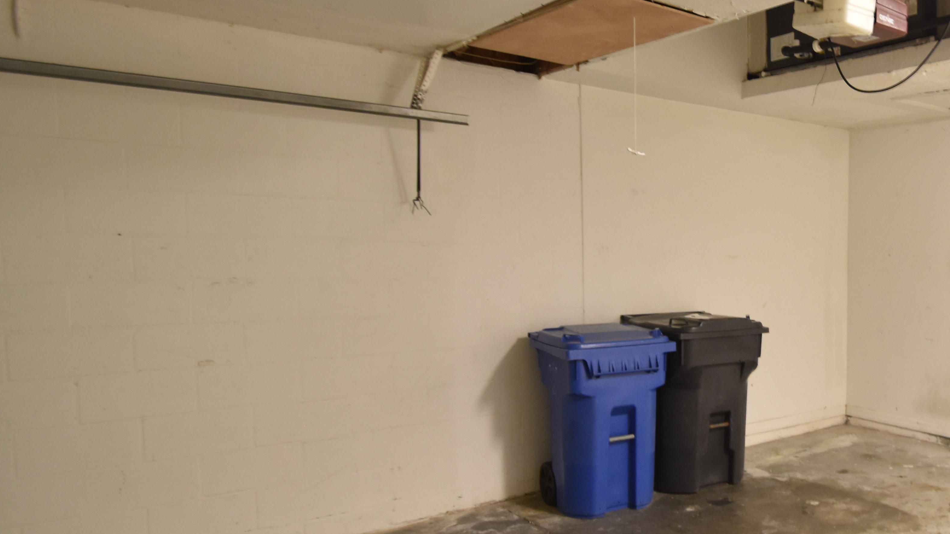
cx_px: 856
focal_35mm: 30
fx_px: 756
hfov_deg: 55.7
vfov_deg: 38.9
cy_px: 298
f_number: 3.5
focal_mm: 10
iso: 800
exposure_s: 1/10
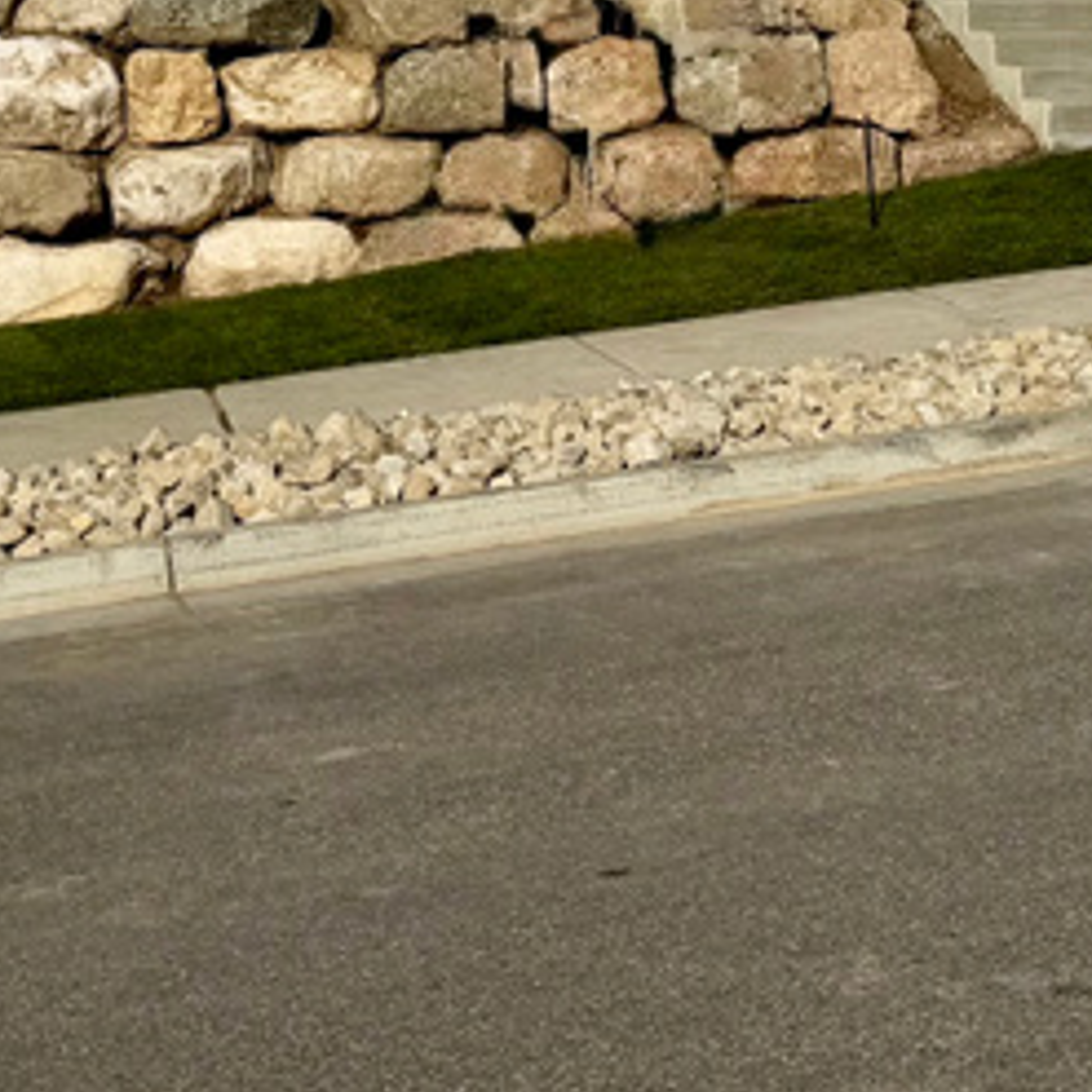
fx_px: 3141
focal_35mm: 88
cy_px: -371
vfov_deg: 18.2
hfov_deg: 19.7
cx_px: 696
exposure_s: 1/10417
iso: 80
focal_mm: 6.76
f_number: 1.78
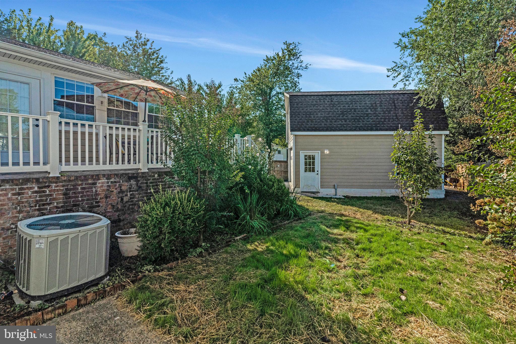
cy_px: 172
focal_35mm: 16
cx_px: 258
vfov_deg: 73.7
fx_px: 229
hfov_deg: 96.7
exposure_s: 1/2500
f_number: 7.1
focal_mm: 16
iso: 1250
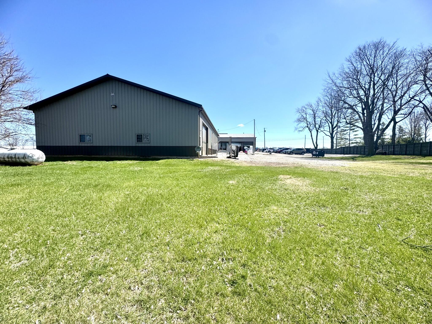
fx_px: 175
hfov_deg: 102.1
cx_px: 216
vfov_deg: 85.7
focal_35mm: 14
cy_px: 162
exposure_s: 1/1506
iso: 40
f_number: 2.2
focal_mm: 2.22
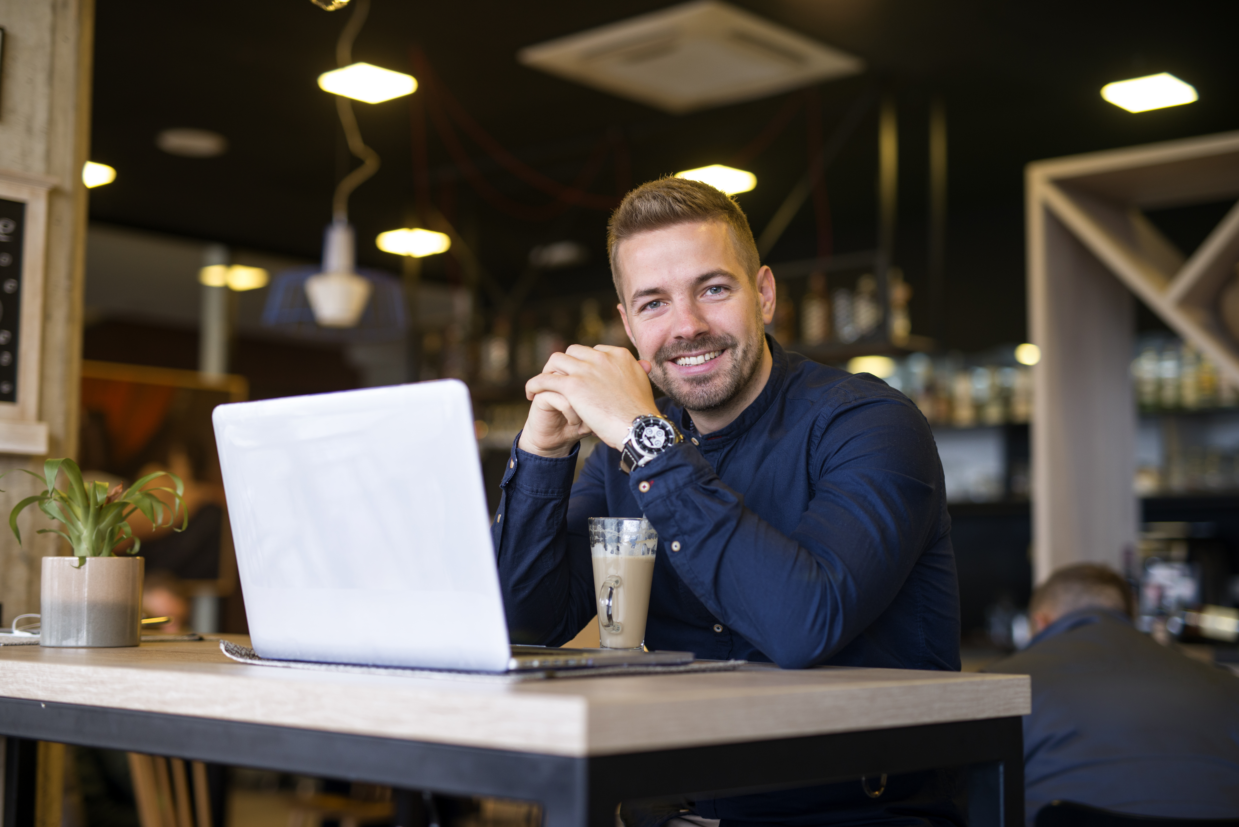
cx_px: 620
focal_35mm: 50
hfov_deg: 39.6
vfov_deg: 27.0
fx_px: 1721
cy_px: 414
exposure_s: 1/100
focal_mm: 50
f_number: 2
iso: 320
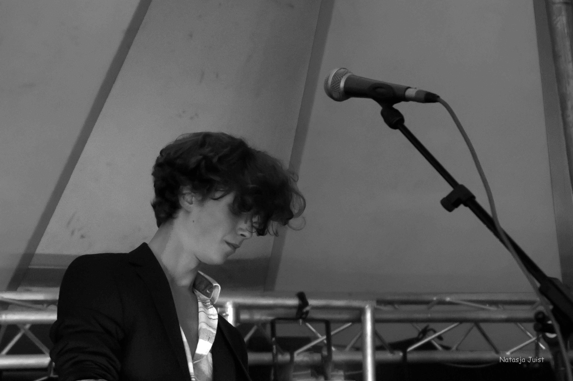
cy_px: 190
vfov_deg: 15.2
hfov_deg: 22.6
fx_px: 1431
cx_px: 286
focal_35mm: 90
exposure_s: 1/320
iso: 1600
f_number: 5
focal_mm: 60
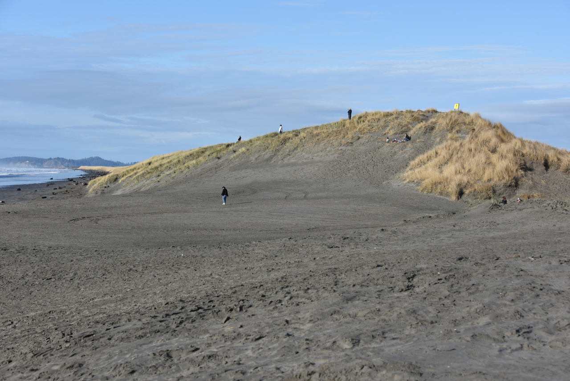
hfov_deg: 28.1
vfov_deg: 18.9
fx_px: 1140
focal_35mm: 72
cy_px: 190
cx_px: 285
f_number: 9
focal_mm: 72
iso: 100
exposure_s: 1/320
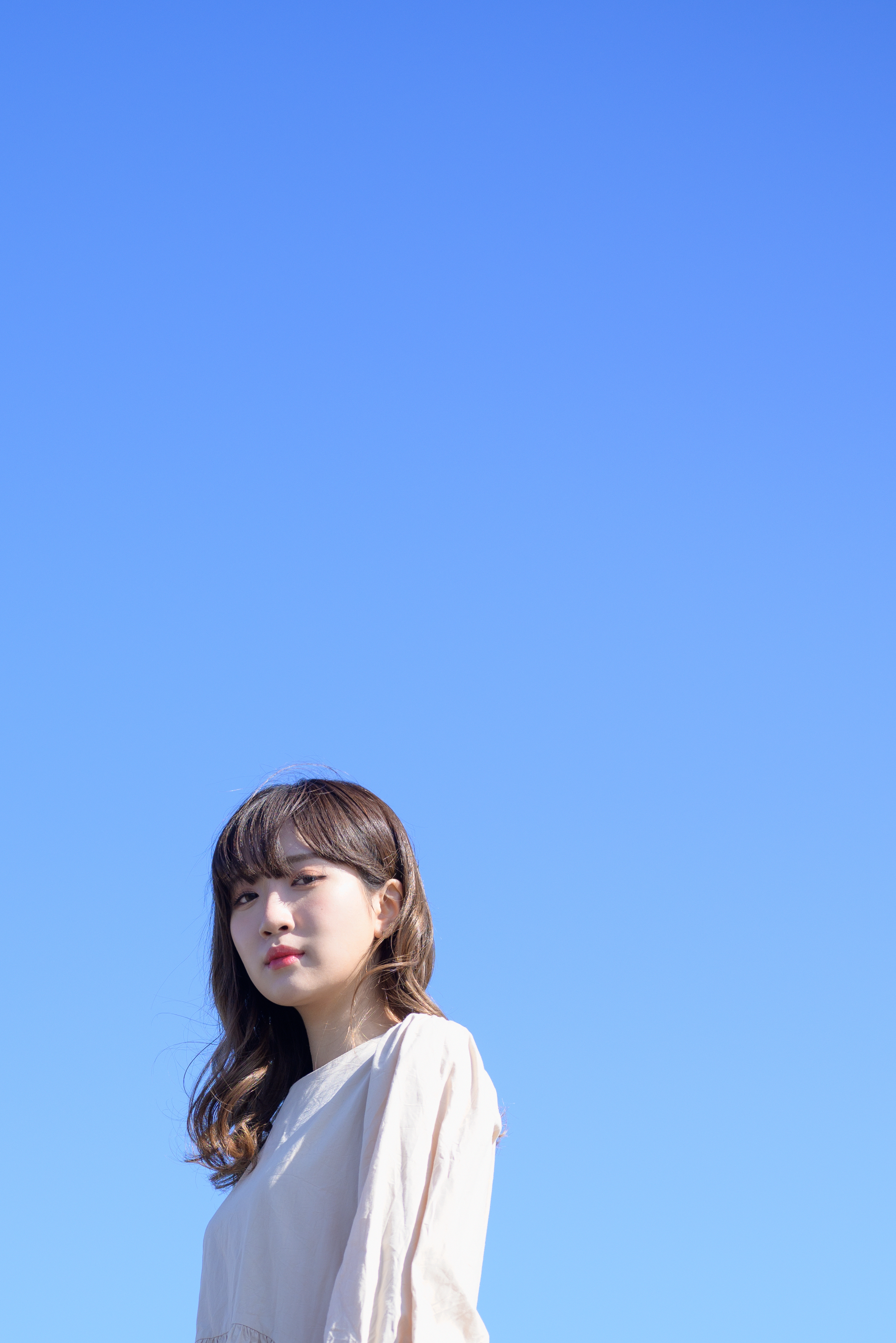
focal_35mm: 105
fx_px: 3919
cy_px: 1364
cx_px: 25
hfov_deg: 12.9
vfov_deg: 18.9
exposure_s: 1/1000
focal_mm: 50
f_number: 2.8
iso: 64
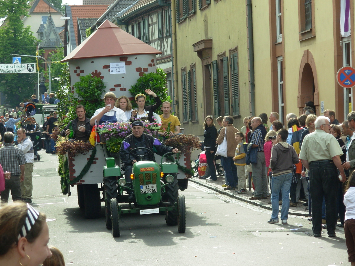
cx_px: 178
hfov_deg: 13.9
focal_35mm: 142
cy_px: 133
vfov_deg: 10.4
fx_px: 1456
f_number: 4.5
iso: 50
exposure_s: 1/215
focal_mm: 23.5
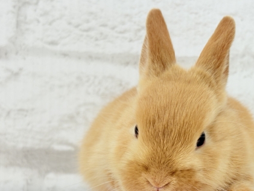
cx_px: 180
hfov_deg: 24.5
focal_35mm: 79
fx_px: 580
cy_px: 125
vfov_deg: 18.6
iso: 40
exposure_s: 1/50
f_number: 1.6
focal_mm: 5.96
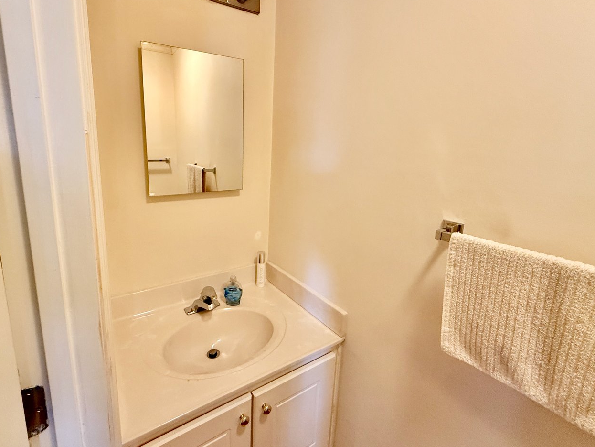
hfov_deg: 90.7
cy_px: 196
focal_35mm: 17
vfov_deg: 74.4
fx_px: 292
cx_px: 265
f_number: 2.2
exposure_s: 1/60
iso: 320
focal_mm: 2.22
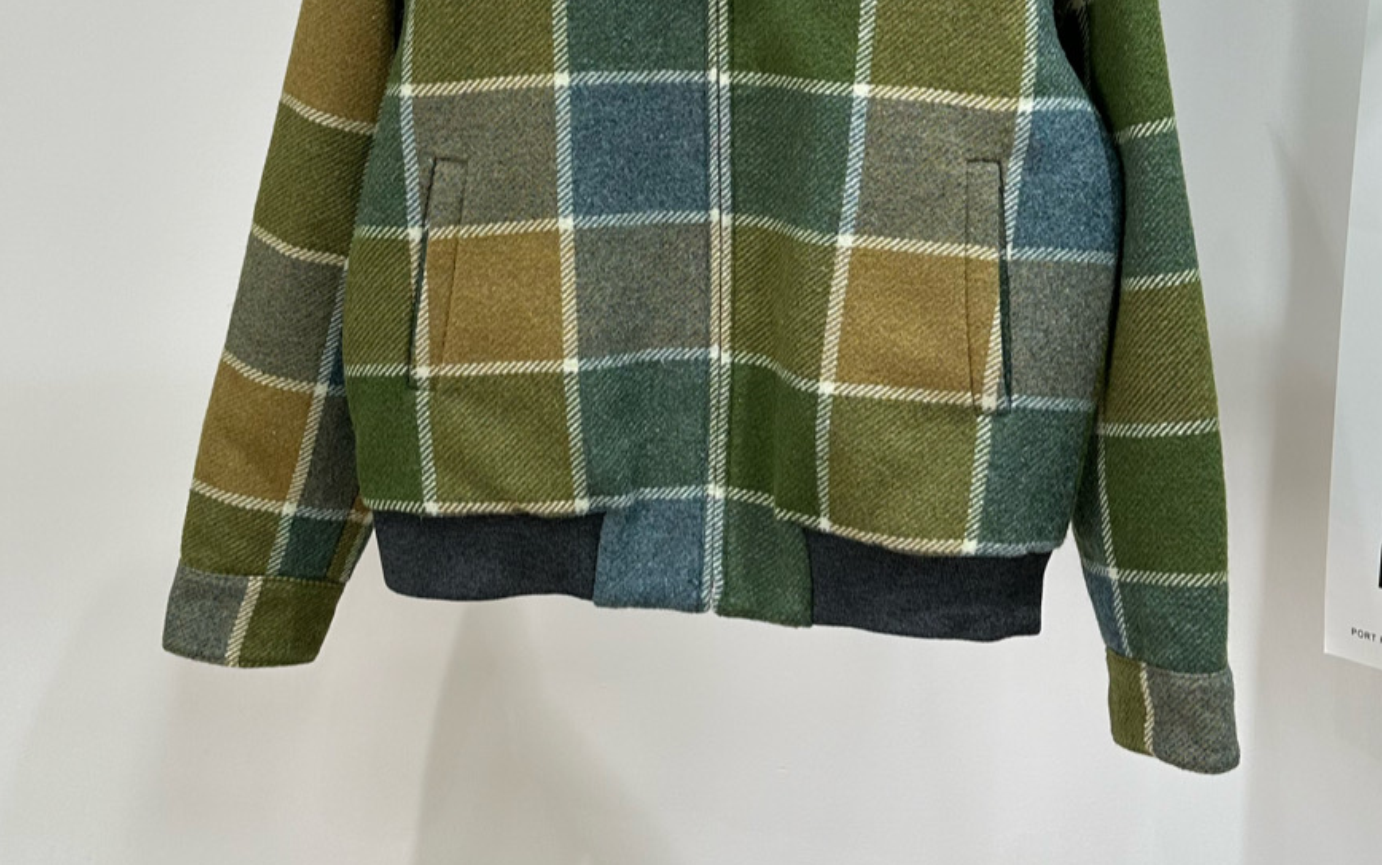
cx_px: 721
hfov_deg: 40.3
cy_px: 232
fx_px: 1884
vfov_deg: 25.6
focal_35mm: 50
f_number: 1.78
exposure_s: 1/129
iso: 100
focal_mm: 6.86
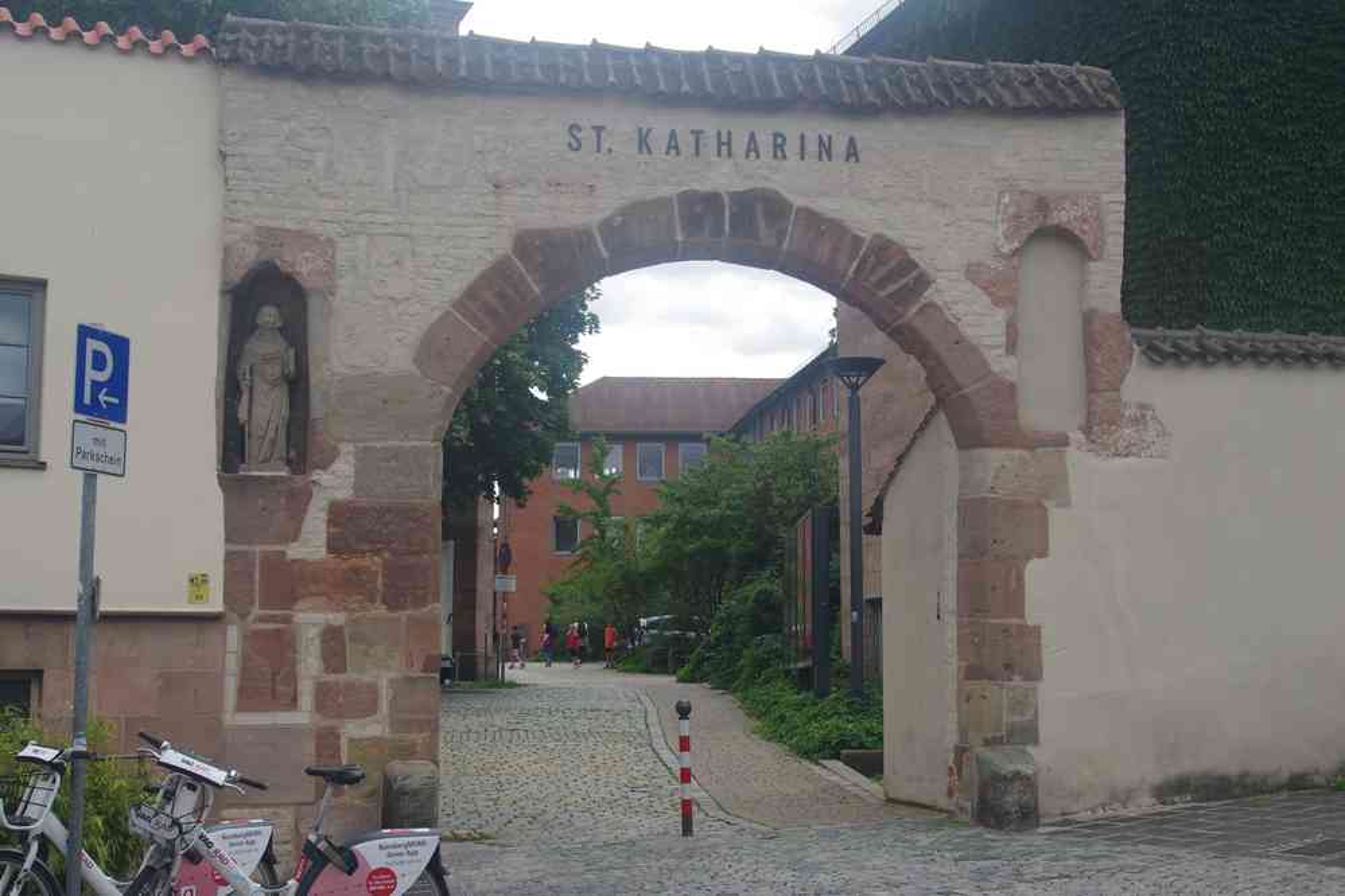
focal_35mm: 50
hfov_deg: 40.0
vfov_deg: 27.3
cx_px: 672
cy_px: 448
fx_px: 1849
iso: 200
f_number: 10
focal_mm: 33
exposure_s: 1/60
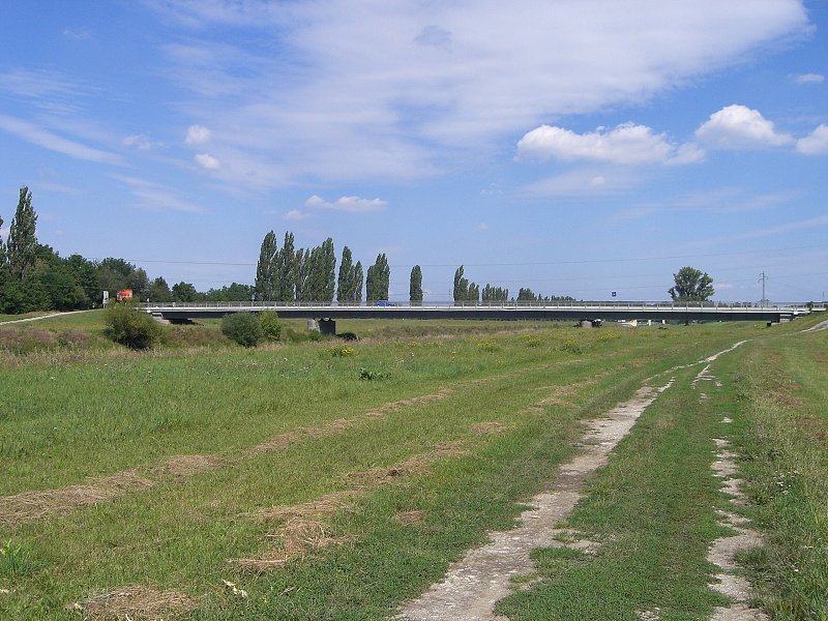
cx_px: 414
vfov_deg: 37.7
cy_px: 310
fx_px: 909
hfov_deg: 49.0
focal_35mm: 38
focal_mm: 6.3
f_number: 4.4
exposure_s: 1/800
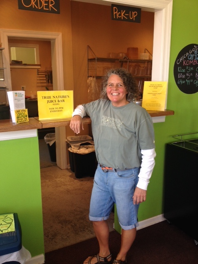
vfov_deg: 52.6
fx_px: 267
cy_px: 132
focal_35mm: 35
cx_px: 99
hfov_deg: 40.7
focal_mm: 4.28
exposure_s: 1/60
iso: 50
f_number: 2.4
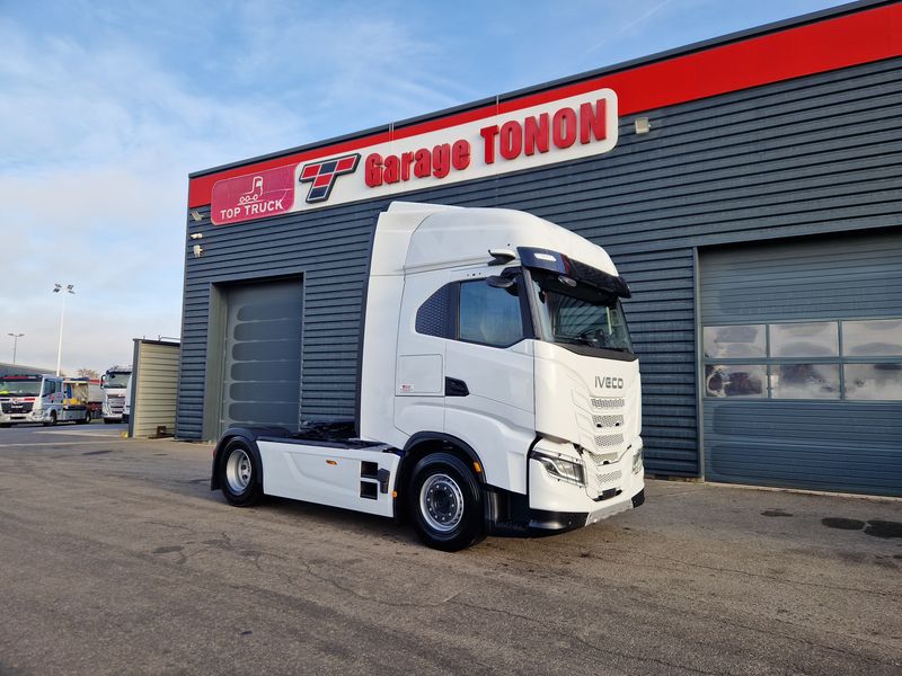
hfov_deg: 73.9
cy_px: 338
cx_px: 451
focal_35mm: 23
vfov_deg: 58.9
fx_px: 599
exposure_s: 1/4219
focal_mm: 5.4
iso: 50
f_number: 1.8
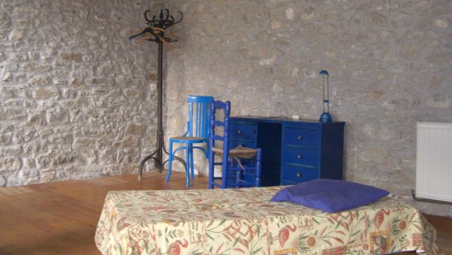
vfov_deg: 28.2
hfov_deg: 48.3
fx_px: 504
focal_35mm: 42
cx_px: 228
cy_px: 87
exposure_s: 1/60
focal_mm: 7.9
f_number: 2.8
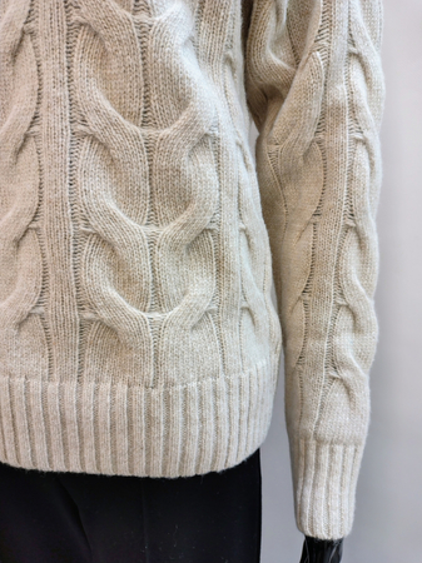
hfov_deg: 54.8
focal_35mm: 25
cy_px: 282
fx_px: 407
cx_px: 211
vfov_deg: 69.4
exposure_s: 1/50.1
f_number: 1.7
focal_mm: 4.71
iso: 379
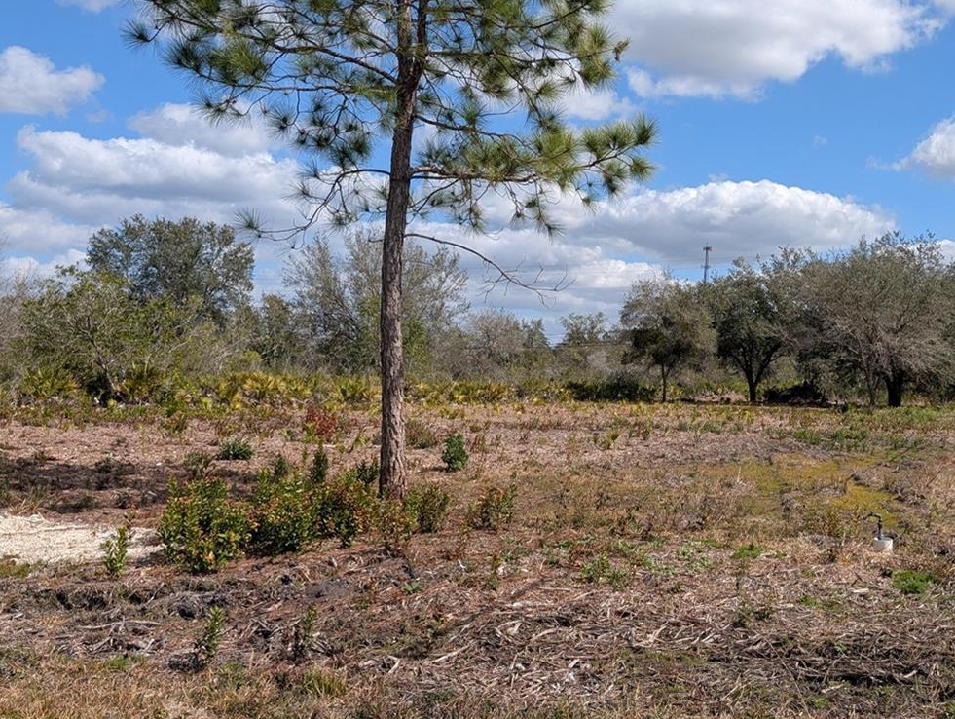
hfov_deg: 46.7
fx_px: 1077
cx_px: 668
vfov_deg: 36.9
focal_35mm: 39
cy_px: 338
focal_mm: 6.9
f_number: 1.68
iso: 21
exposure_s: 1/1368
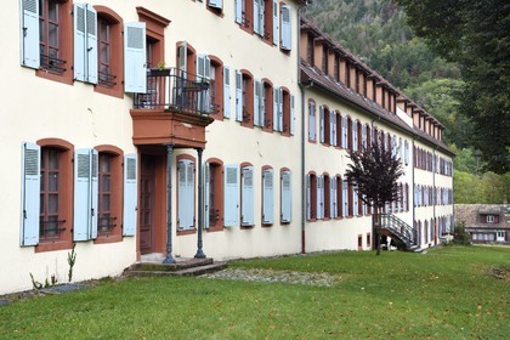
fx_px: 779
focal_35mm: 55
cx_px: 255
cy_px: 170
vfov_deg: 24.6
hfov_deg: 36.2
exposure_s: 1/100
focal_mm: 55
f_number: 9
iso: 200
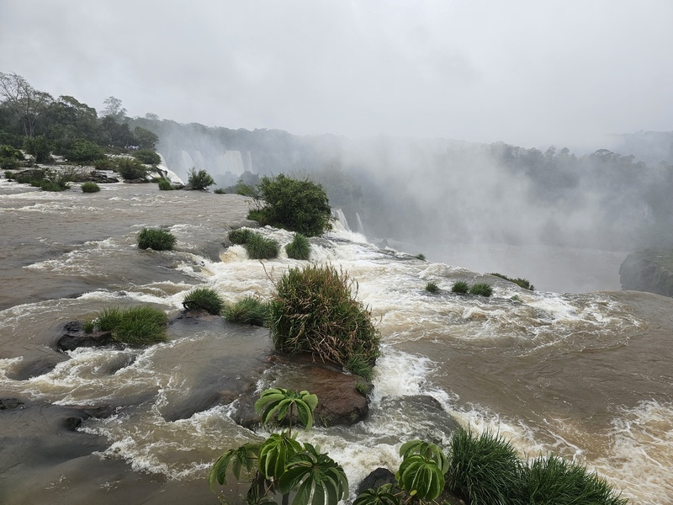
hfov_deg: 73.9
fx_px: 447
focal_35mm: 23
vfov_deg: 58.9
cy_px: 252
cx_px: 336
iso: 16
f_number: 1.7
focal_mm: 6.3
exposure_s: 1/180
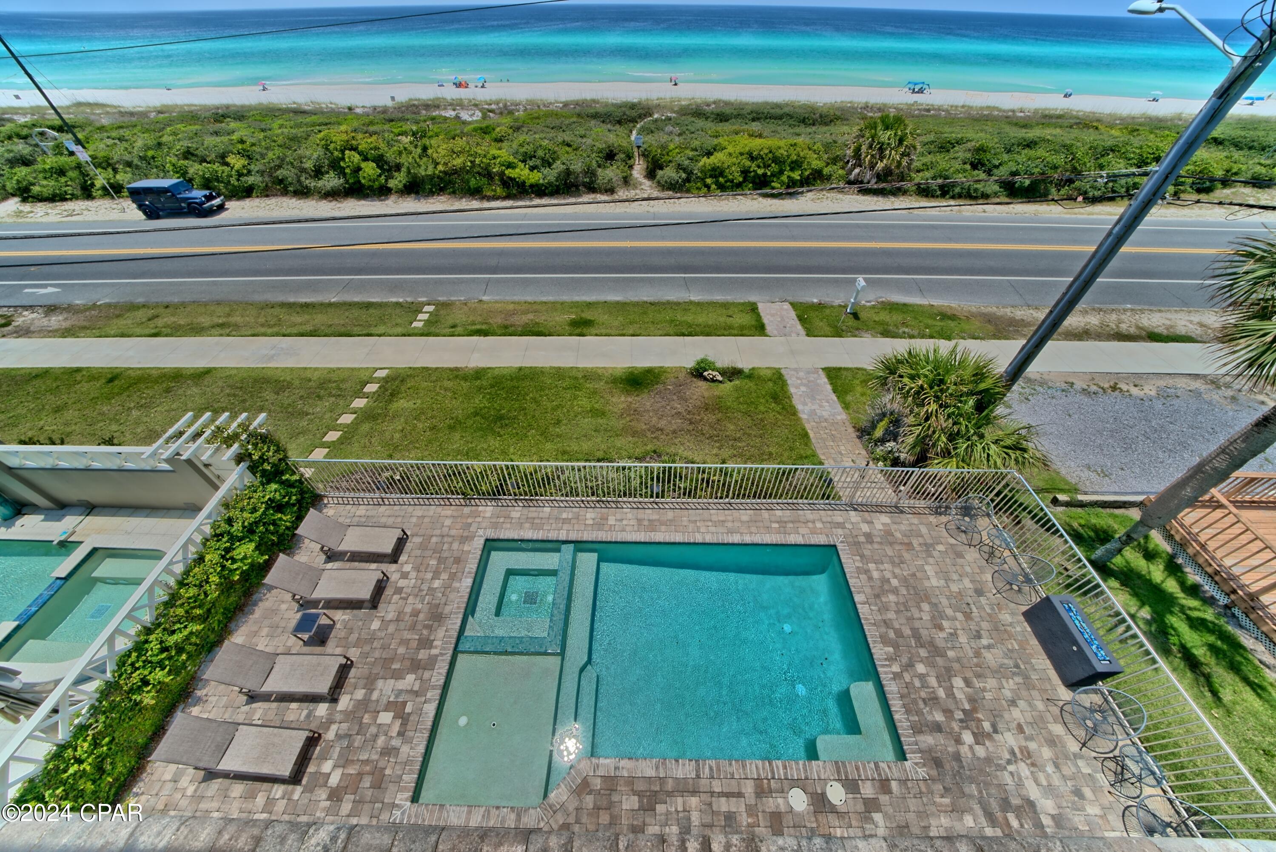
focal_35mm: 12
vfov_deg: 90.0
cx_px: 638
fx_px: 425
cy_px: 426
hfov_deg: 112.6
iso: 200
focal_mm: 12
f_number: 19
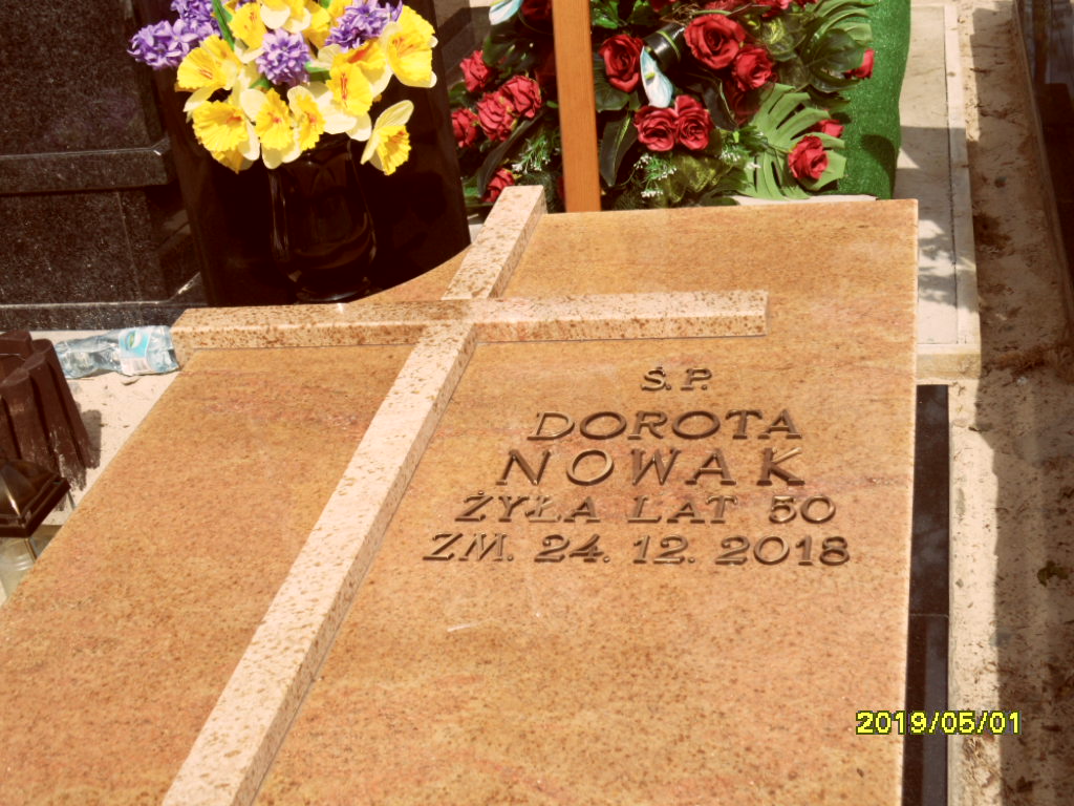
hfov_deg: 38.2
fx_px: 1551
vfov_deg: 29.1
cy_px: 403
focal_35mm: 50
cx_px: 537
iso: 80
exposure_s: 1/750
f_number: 3.8
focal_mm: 8.2
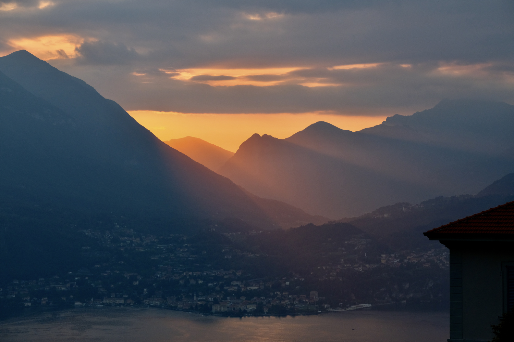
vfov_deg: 14.9
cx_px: 257
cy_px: 171
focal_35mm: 92
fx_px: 1313
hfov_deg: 22.1
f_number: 5.6
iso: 800
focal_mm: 61
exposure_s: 1/800
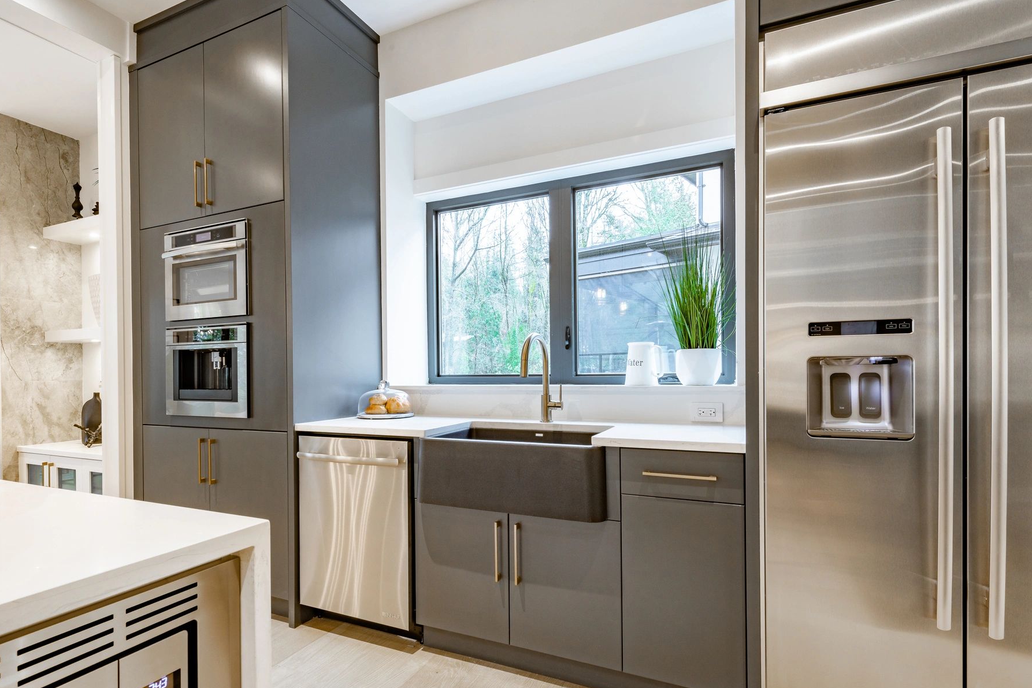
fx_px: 545
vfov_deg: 64.4
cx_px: 499
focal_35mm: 19
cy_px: 379
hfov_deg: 86.9
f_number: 14
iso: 64
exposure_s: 1.6
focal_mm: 16
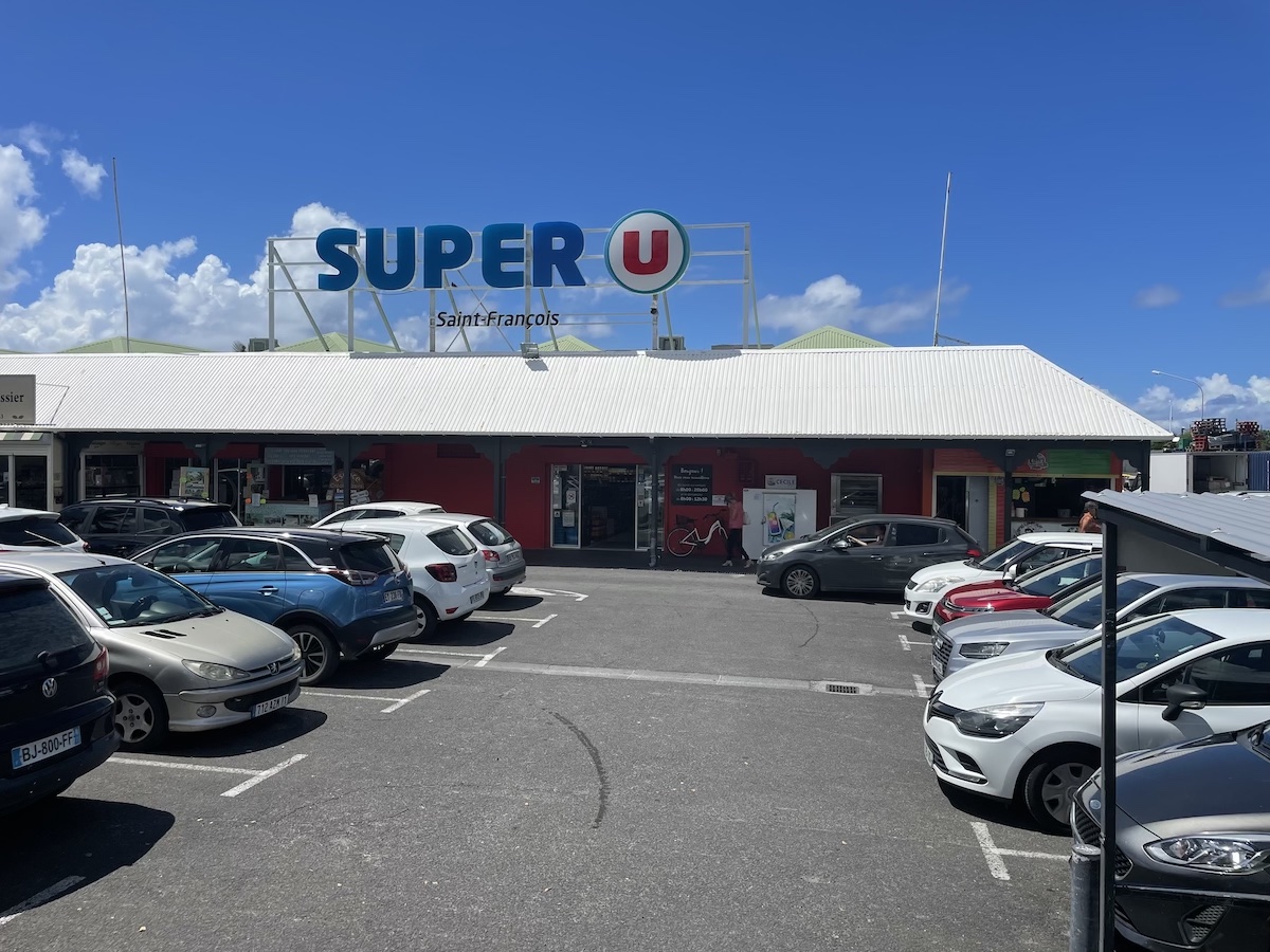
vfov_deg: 53.1
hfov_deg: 67.3
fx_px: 954
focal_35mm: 26
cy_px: 476
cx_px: 635
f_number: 1.6
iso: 32
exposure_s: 1/6494
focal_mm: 4.2
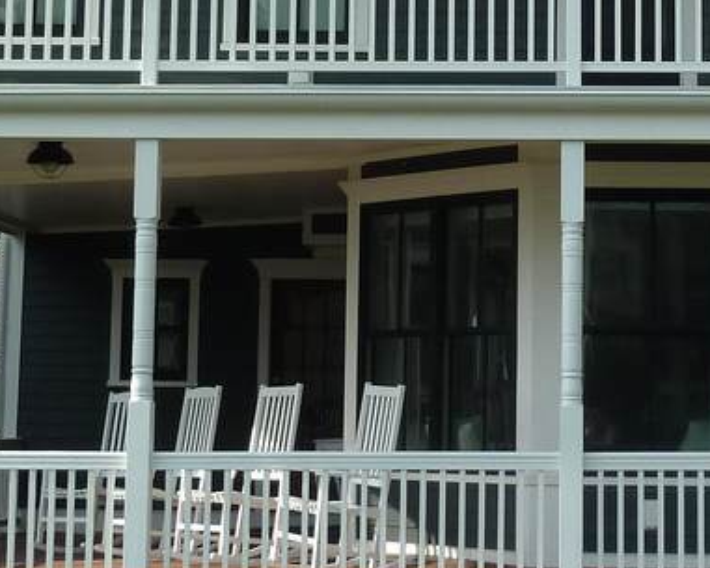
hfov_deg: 18.1
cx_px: 555
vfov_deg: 14.6
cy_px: 112
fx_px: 2207
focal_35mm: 105
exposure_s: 1/500
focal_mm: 5.3
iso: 80
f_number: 4
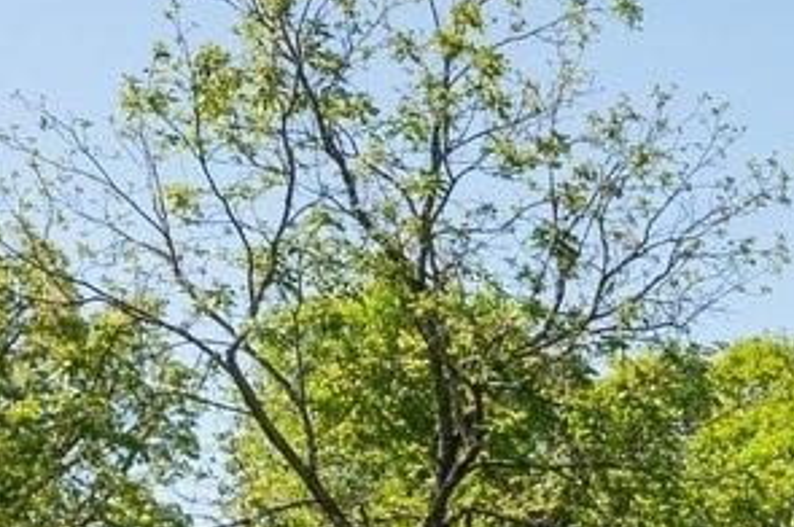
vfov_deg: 10.7
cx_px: 1418
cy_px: 995
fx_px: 2600
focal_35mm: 118
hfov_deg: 15.1
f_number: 8
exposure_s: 1/400
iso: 250
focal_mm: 17
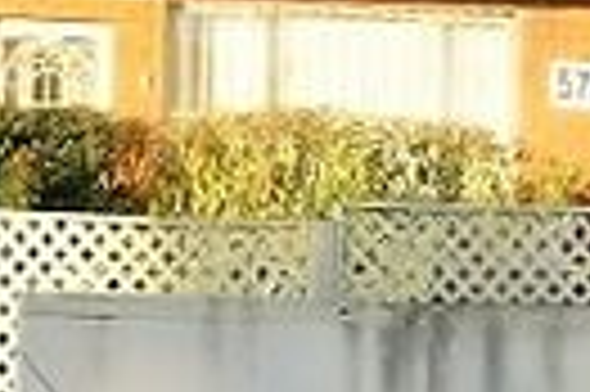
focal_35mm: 129
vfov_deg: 10.1
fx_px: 2112
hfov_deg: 15.7
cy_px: -300
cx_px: 545
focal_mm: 24
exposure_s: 1/90
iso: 200
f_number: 6.7
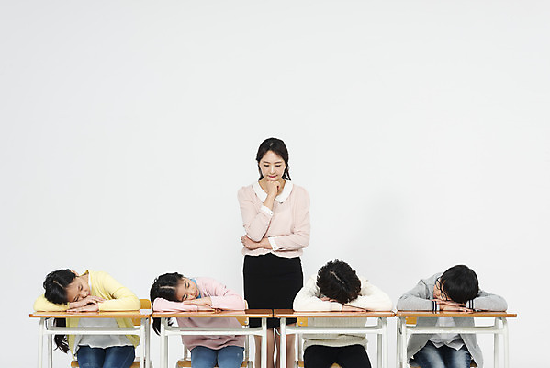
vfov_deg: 19.5
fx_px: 1070
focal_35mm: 70
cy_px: 184
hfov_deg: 28.8
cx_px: 275
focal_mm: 70
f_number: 14
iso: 100
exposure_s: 1/125
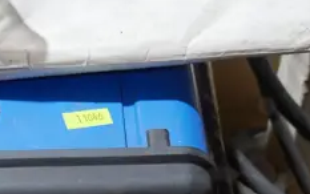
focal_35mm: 149
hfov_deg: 14.0
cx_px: 177
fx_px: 1260
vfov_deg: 8.7
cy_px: 231
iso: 320
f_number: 3.6
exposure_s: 1/60
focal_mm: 16
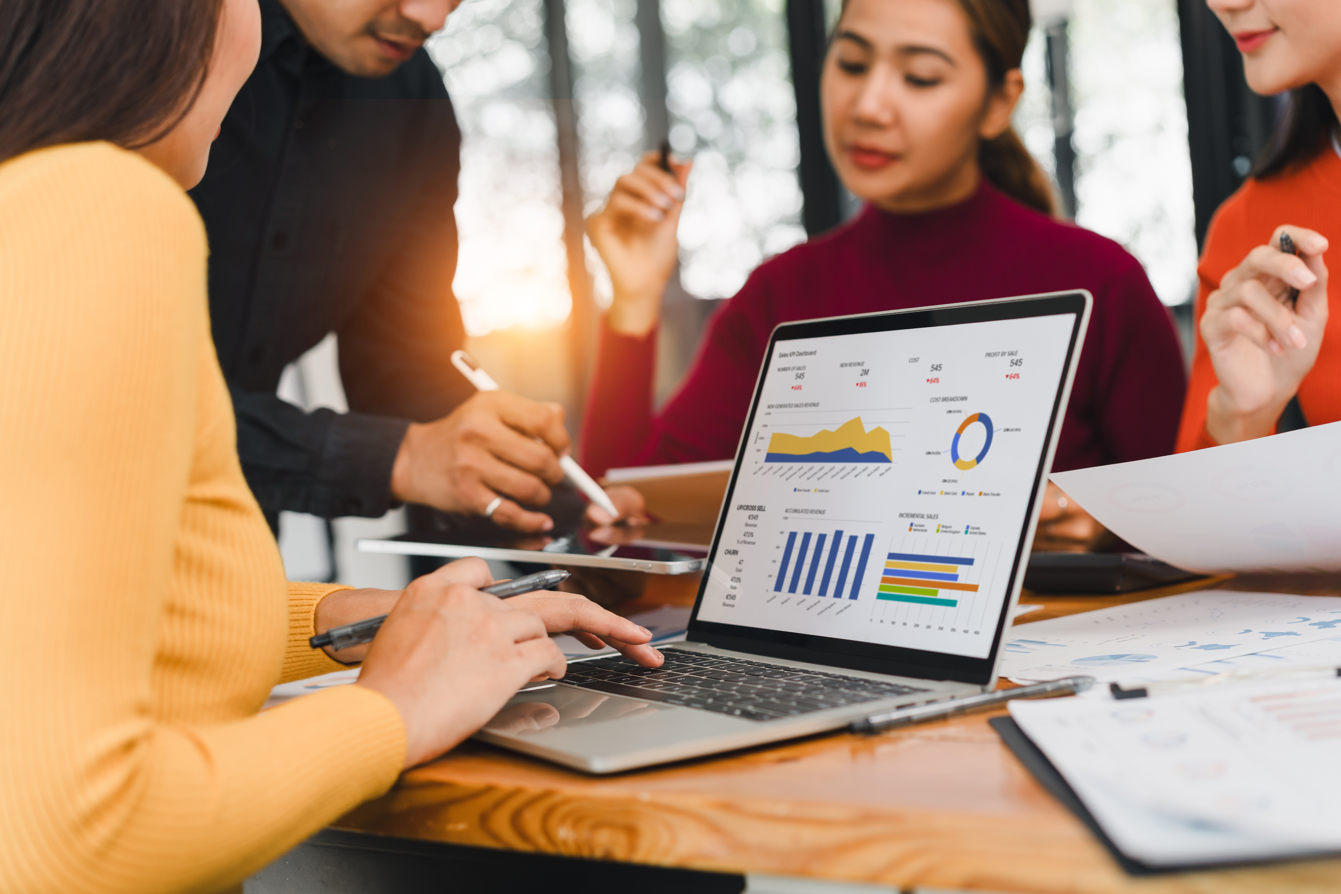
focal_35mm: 55
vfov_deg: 24.6
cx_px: 670
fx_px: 2049
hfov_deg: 36.2
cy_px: 447
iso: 320
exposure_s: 1/400
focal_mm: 55
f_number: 2.8
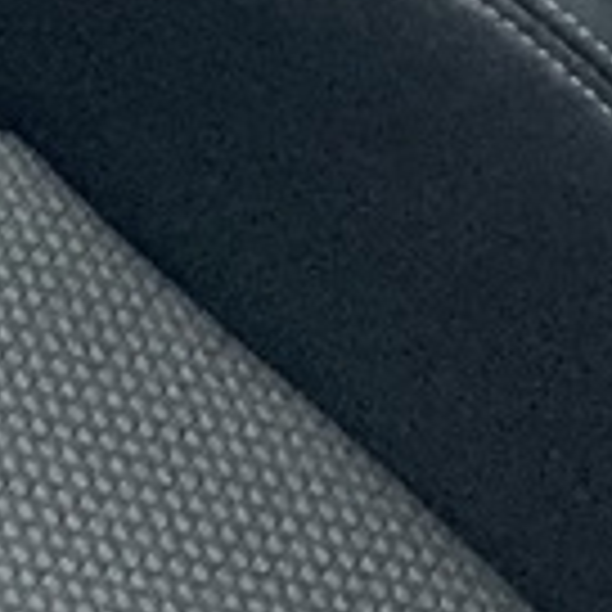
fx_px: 5261
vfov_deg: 6.0
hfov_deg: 6.6
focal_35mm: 263
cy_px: -1458
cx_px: -158
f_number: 1.8
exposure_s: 1/60
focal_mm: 3.99
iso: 250
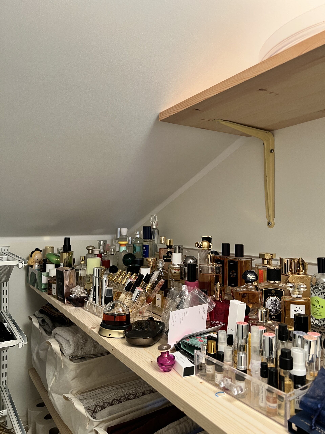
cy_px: 217
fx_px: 325
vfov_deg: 67.3
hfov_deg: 53.1
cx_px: 162
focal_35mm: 26
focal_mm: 5.7
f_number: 1.5
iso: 125
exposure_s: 1/50
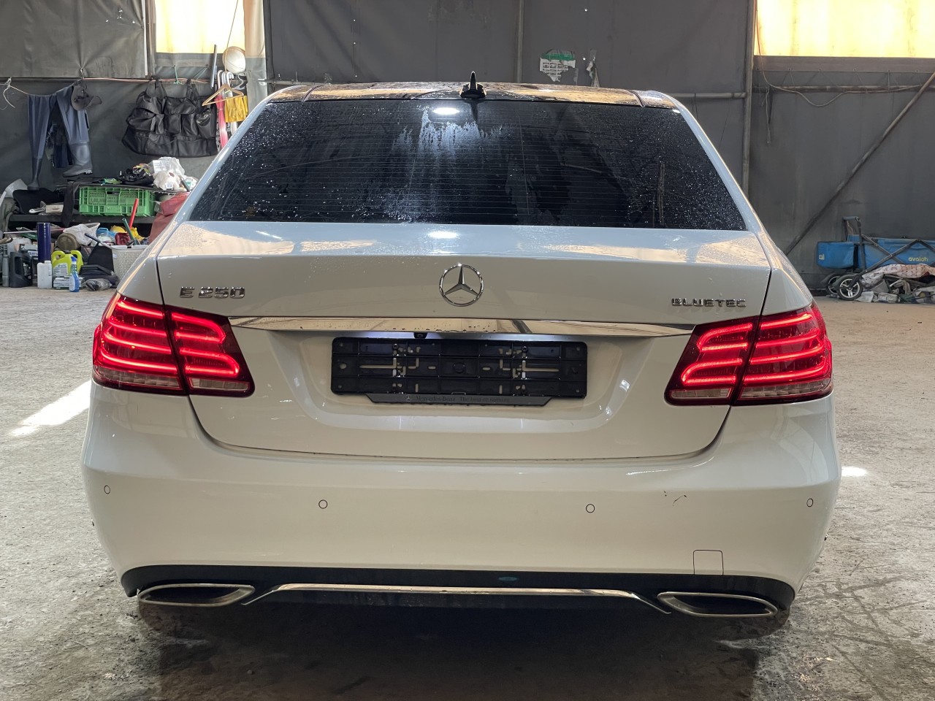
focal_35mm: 52
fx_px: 1405
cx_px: 468
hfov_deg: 36.8
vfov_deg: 28.0
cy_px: 350
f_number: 2
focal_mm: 6
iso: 160
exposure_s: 1/120
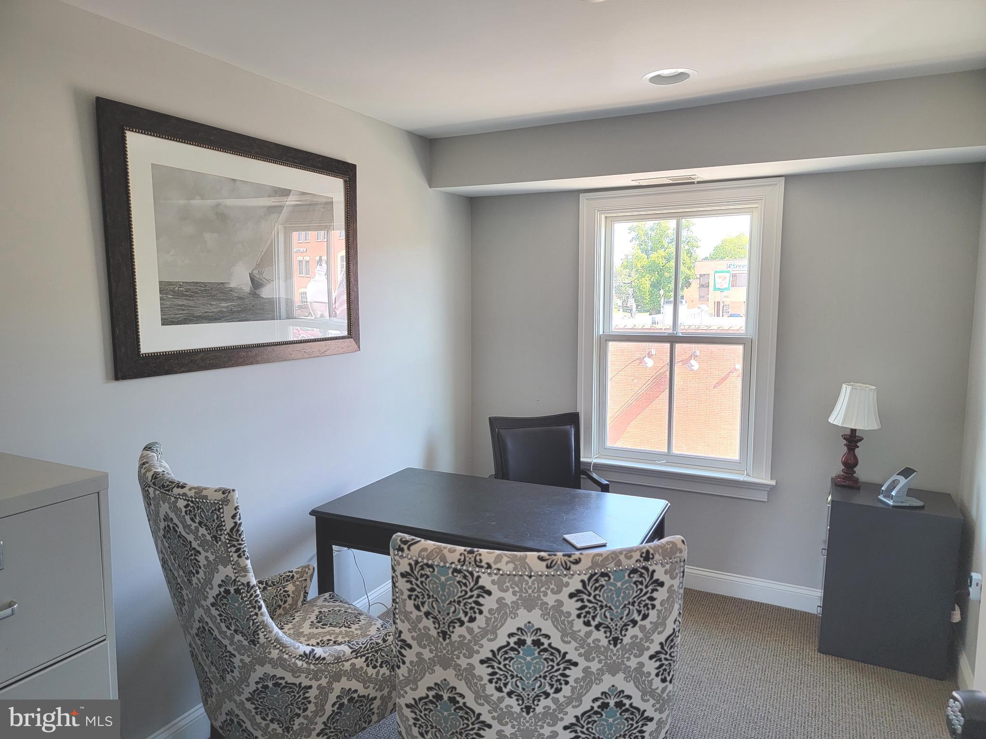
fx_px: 684
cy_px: 370
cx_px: 493
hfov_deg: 71.6
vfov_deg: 56.8
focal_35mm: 24
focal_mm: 6.7
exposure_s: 1/120
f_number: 1.8
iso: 125
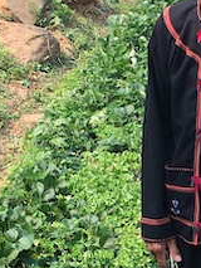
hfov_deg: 10.8
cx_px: 220
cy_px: 238
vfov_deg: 14.4
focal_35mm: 136
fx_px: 1052
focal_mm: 4.15
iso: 25
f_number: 2.2
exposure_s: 1/444
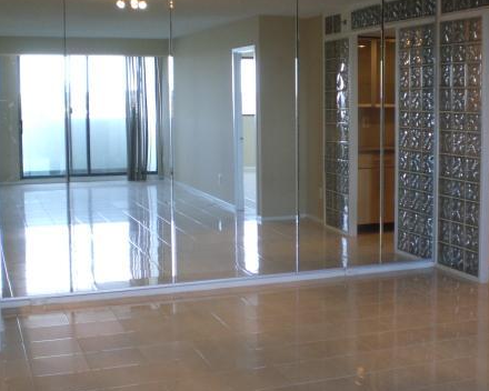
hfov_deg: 34.3
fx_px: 782
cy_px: 163
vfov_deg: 28.1
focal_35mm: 54
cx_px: 336
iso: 200
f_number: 3.1
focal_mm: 6.3
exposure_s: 1/80
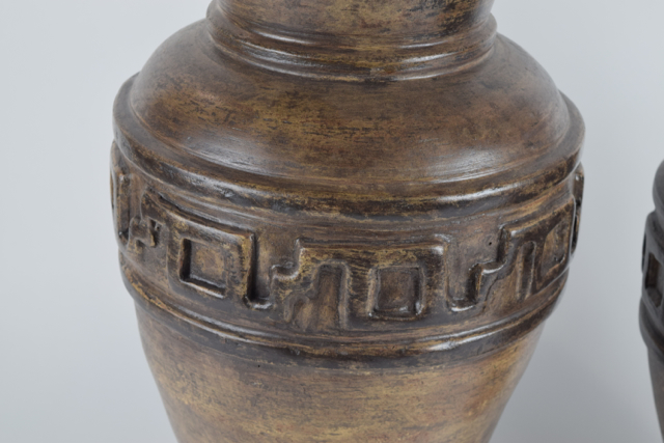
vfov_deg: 16.6
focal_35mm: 82
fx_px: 1522
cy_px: 222
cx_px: 332
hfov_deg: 24.6
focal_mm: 55
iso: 400
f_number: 7.1
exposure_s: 1/125
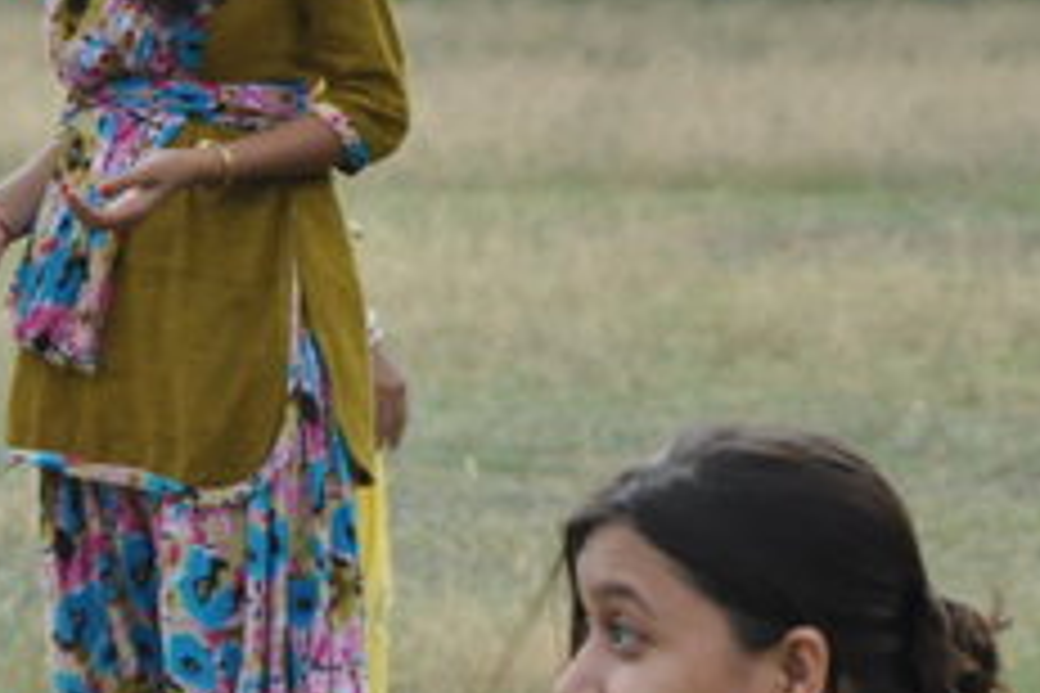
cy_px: 670
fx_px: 18805
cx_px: 153
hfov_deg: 3.2
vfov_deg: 2.1
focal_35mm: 651
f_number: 5.6
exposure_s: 1/800
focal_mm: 98
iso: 800
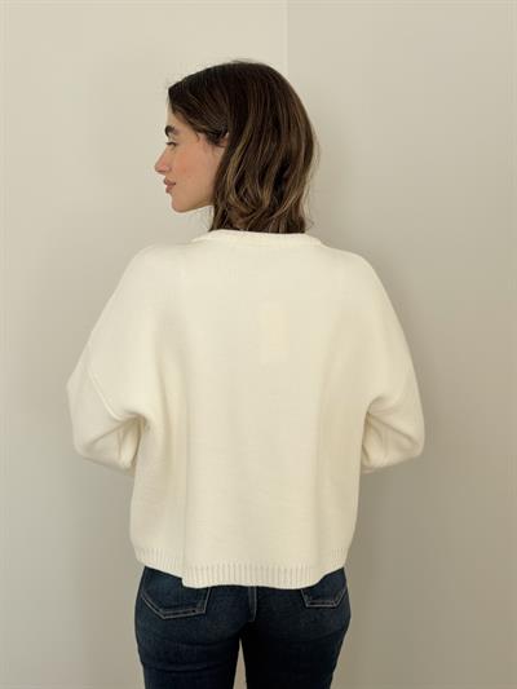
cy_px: 344
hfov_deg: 30.3
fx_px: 955
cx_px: 258
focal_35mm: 48
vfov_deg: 39.6
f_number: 1.78
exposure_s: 1/134
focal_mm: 6.76
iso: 64
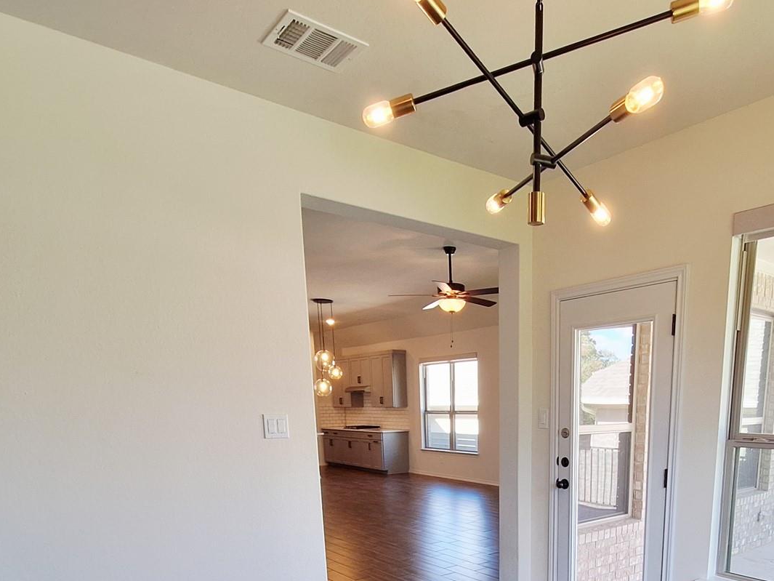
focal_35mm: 25
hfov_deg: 67.4
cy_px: 535
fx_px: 559
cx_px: 520
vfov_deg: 48.4
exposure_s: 1/120
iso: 64
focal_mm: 1.74
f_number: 2.2
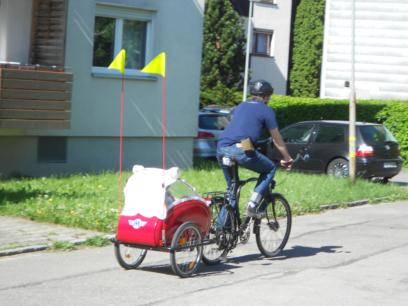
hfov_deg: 17.4
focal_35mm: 113
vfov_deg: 13.1
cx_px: 204
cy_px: 153
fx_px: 1332
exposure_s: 1/160
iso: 80
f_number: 6
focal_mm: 20.1
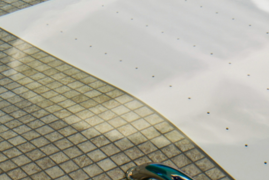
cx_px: 8
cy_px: -155
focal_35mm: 214
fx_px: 1599
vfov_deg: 6.3
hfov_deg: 9.6
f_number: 11
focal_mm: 50
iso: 100
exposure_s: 1/6
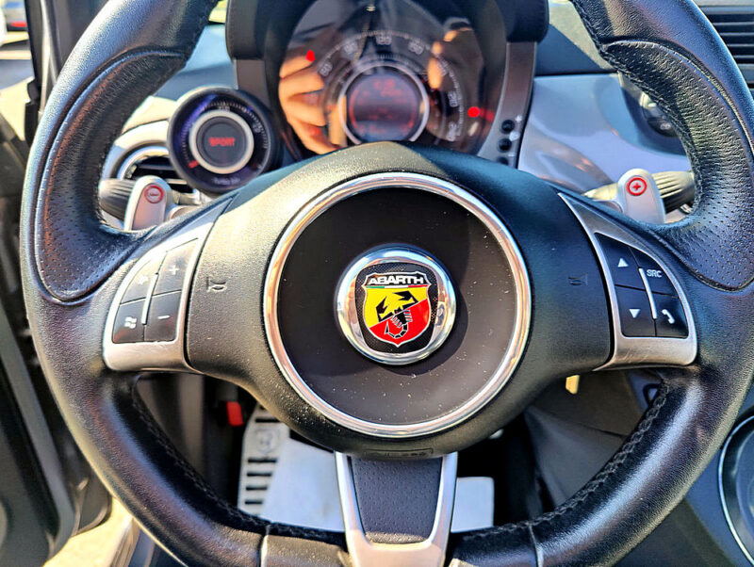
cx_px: 377
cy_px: 284
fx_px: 763
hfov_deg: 52.6
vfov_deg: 40.8
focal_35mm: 35
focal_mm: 6.06
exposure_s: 1/200
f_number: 1.88
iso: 107
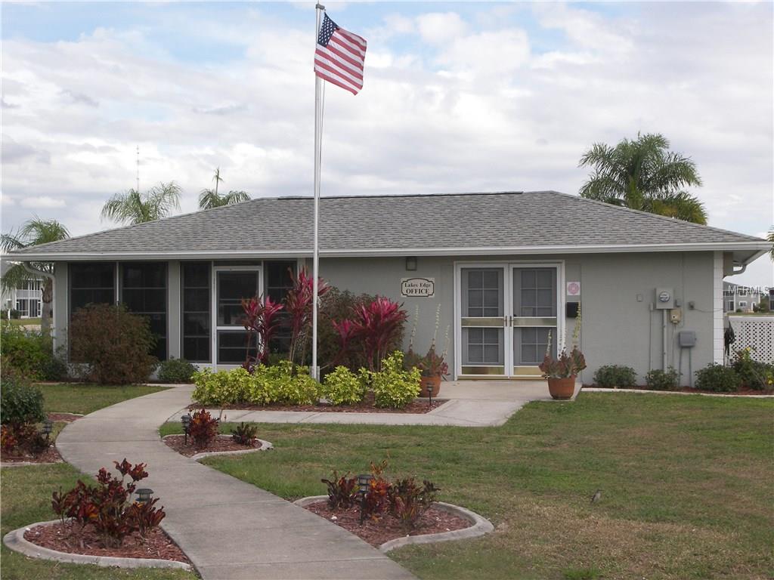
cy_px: 290
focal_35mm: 59
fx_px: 1319
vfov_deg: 24.8
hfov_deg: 32.7
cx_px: 387
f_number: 3.6
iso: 100
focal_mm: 12.3
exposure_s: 1/1000
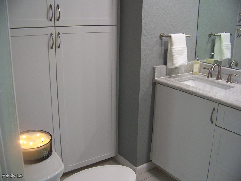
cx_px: 120
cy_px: 90
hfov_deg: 51.4
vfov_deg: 39.7
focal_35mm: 36
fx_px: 251
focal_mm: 5.85
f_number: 2.8
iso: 160
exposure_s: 1/30
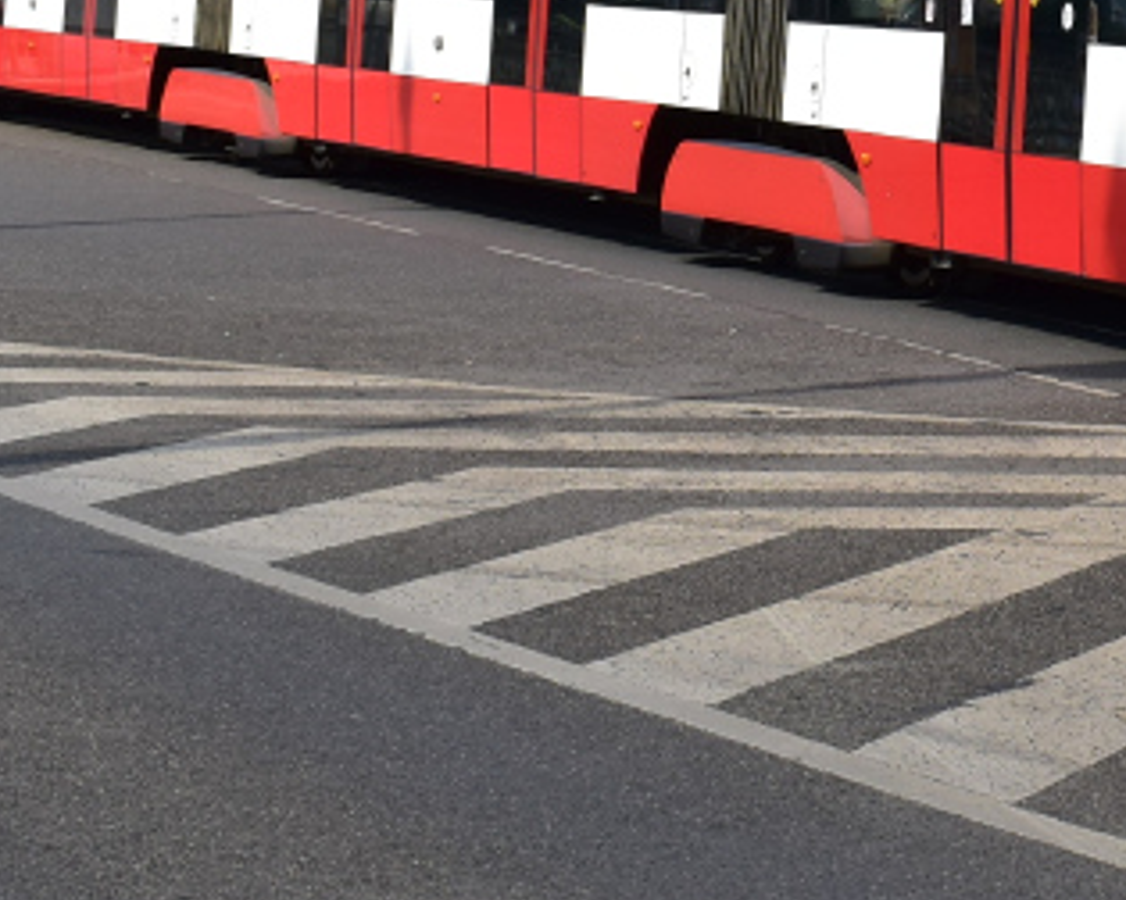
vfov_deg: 10.5
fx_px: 4825
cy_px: -220
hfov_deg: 12.8
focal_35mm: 145
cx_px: 1530
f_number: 10
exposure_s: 1/400
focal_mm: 27
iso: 250
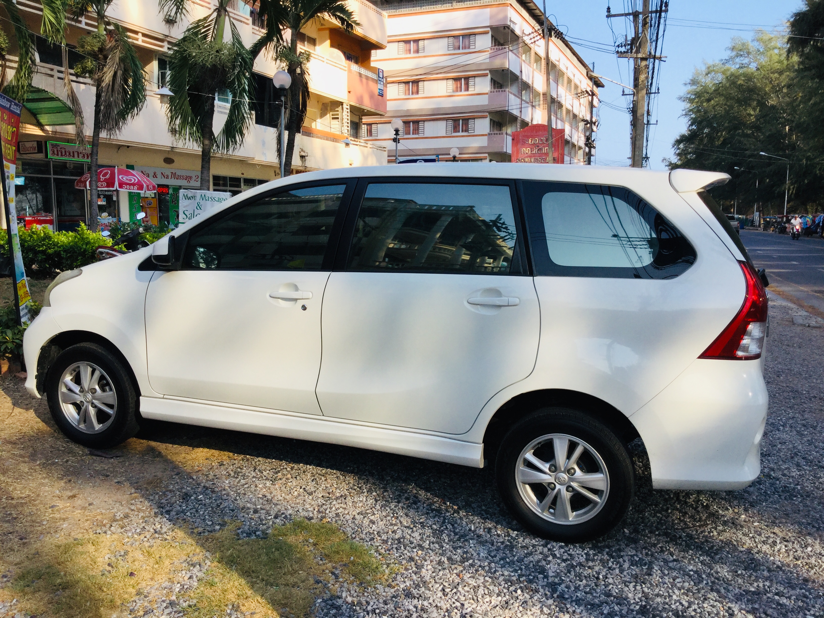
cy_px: 309
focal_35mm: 31
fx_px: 738
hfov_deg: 58.4
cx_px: 412
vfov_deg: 45.4
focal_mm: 3.3
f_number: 2.4
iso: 25
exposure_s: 1/566
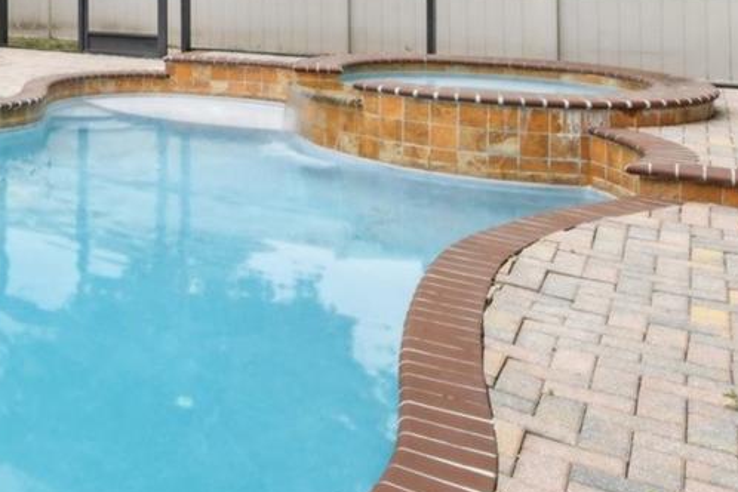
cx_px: -237
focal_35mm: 45
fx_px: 922
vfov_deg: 27.5
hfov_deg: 32.2
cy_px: -37
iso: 400
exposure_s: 1/50
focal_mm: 14
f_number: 8
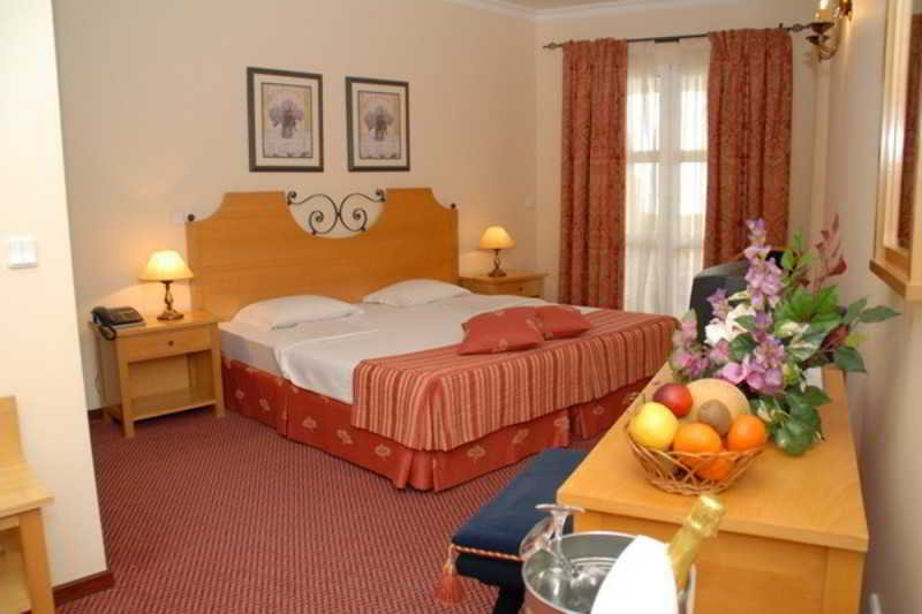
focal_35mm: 27
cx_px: 461
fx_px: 691
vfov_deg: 47.9
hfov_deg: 67.4
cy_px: 307
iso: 400
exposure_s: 1/60
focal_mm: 18
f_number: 5.6
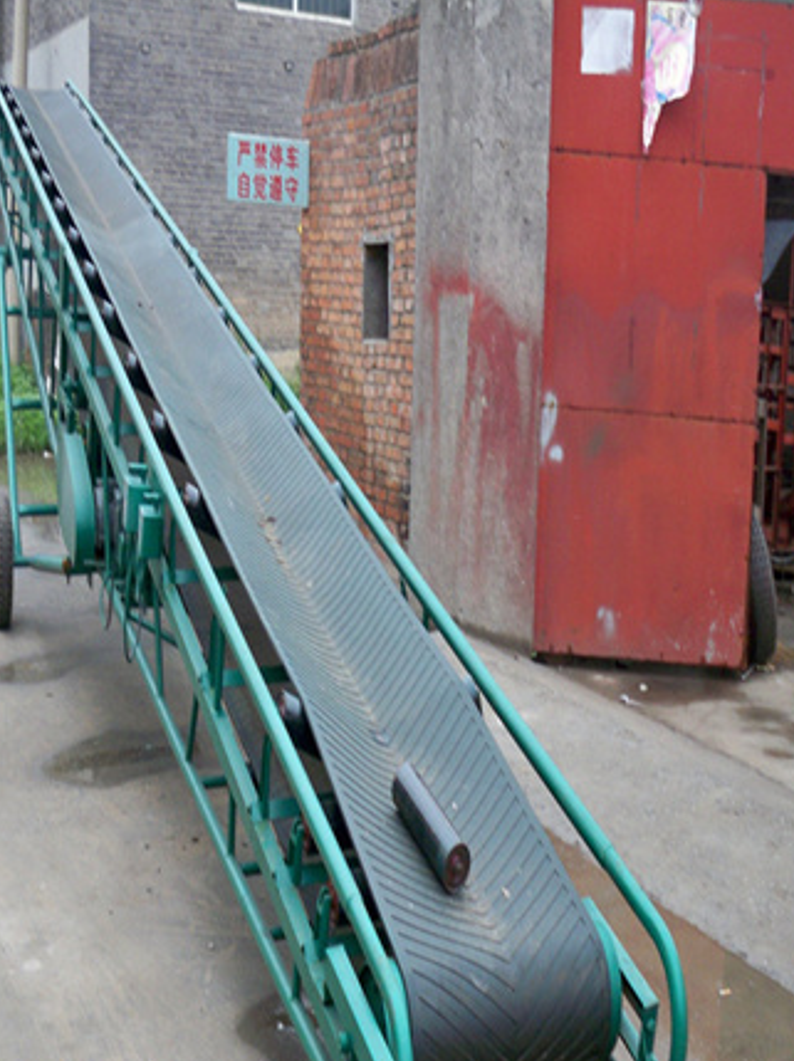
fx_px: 1501
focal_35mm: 49
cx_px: 299
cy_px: 673
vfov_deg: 38.7
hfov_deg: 29.5
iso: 80
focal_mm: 6.3
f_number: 3.1
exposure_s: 1/100
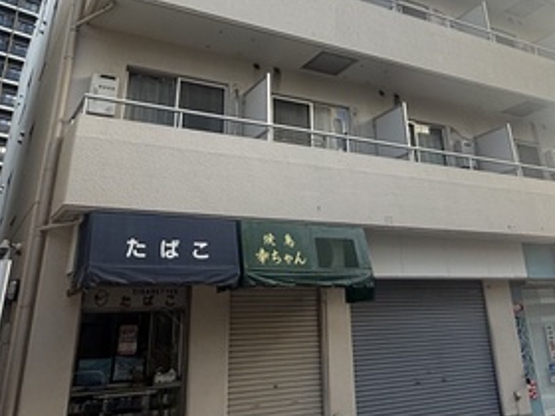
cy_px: 68
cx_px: 325
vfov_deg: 38.7
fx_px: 561
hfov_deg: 52.4
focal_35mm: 35
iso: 50
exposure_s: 1/349
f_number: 2.2
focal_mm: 2.22
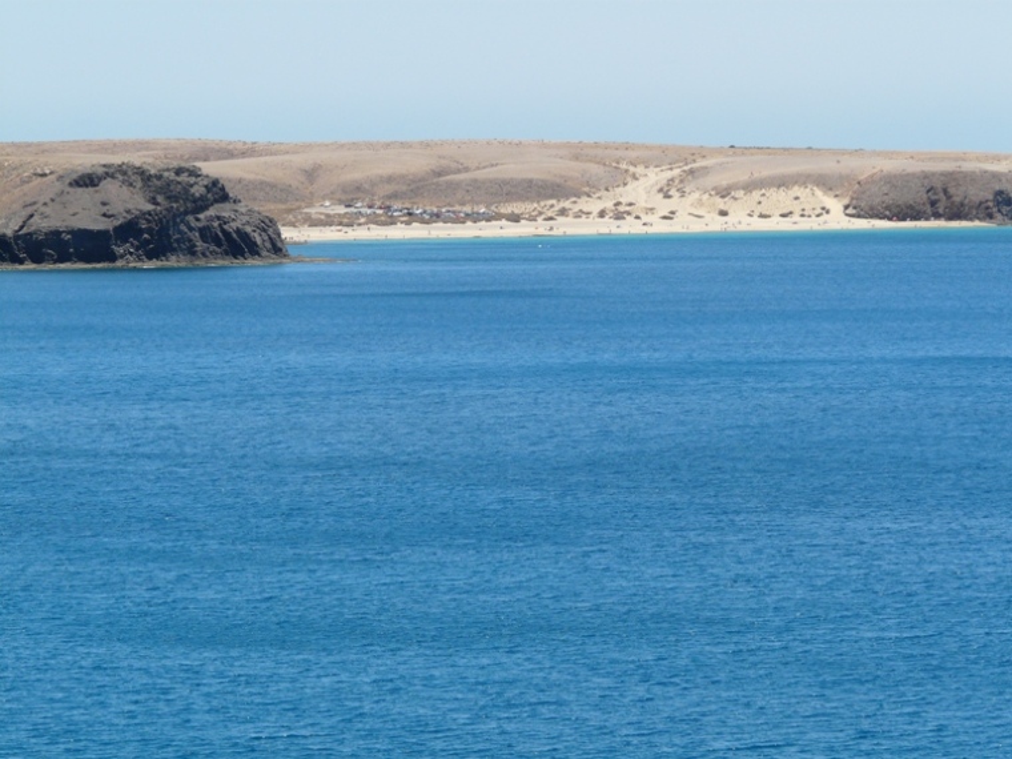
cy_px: 380
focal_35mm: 164
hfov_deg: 12.0
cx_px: 506
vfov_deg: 9.1
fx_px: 4795
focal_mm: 27
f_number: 5.6
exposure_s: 1/400
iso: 100
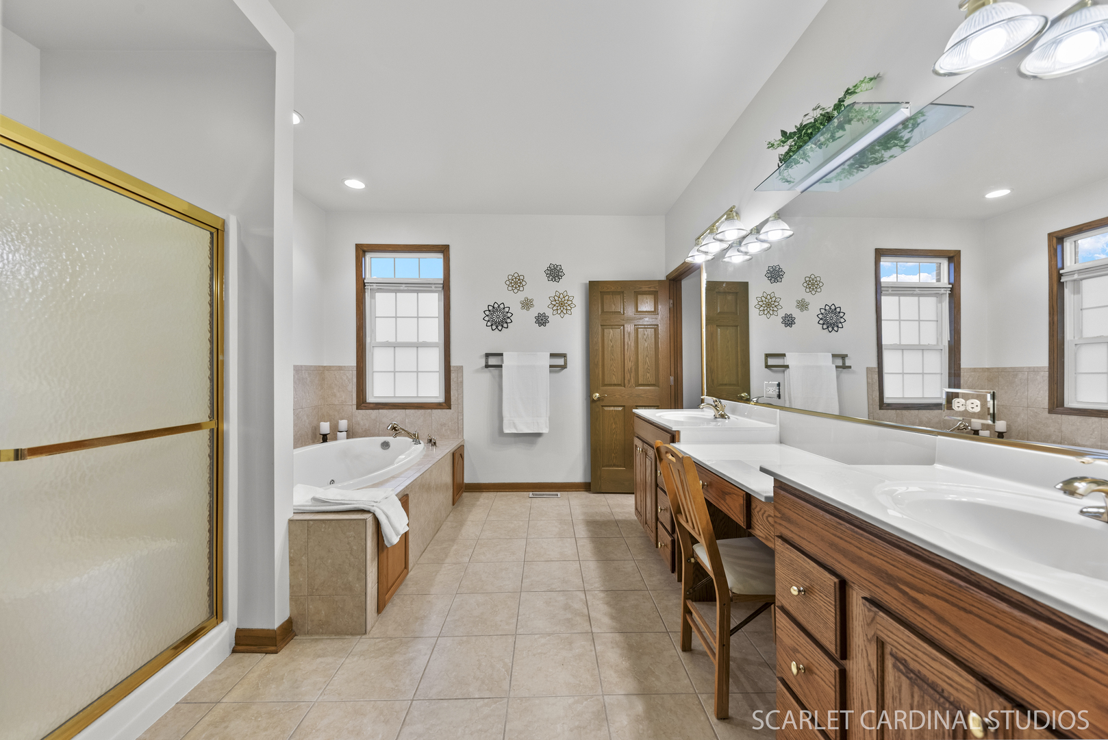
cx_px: 554
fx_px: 400
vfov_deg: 85.5
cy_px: 370
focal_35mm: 13
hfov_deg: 108.3
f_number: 7.1
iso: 400
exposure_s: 1/10
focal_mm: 13
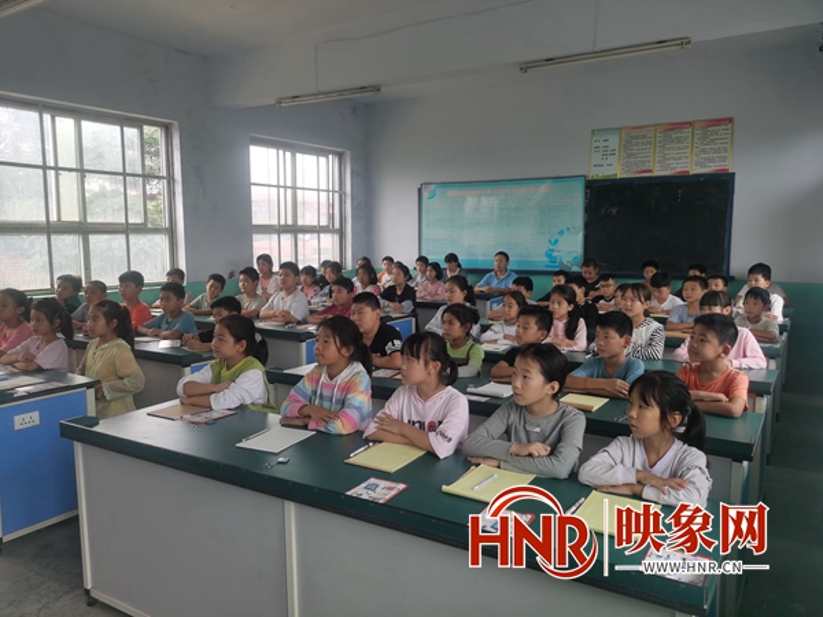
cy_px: 308
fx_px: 642
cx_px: 412
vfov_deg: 51.4
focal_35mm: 27
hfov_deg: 65.3
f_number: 1.8
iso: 64
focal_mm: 5.58
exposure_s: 1/100
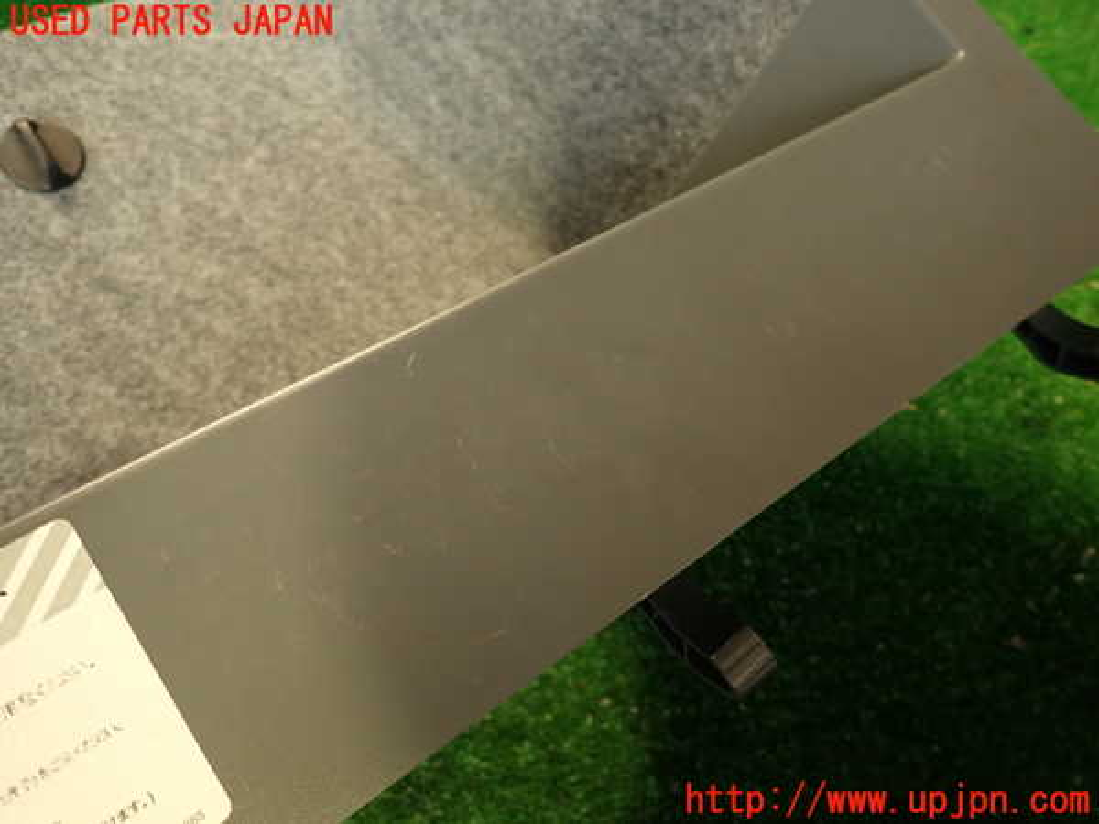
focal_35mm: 25
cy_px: 412
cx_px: 550
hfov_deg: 69.4
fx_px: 794
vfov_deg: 54.9
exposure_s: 1/30
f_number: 2
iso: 250
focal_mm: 4.5
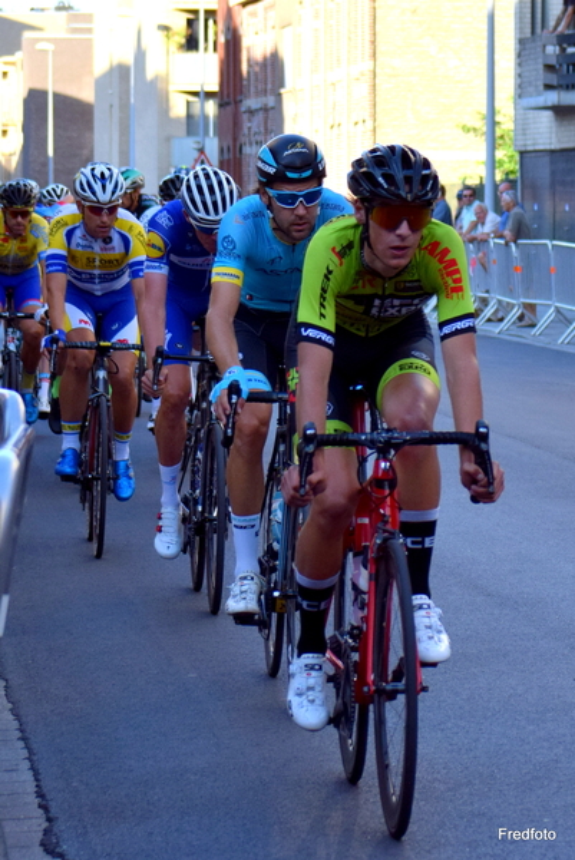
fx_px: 1973
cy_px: 430
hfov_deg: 16.6
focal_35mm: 82
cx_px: 288
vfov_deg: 24.6
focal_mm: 55
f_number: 4
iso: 400
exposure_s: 1/1000
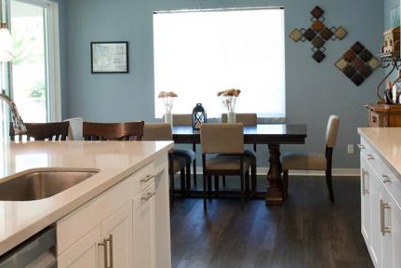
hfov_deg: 40.3
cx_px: 195
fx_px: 546
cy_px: 89
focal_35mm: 49
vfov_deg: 27.4
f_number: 13
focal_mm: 22
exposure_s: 1/60
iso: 8000
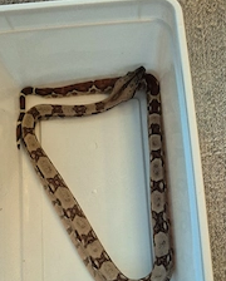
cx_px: 118
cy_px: 208
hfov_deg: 37.4
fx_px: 334
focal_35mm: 40
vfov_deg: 44.3
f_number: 1.8
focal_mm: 5.4
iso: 500
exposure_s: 1/100
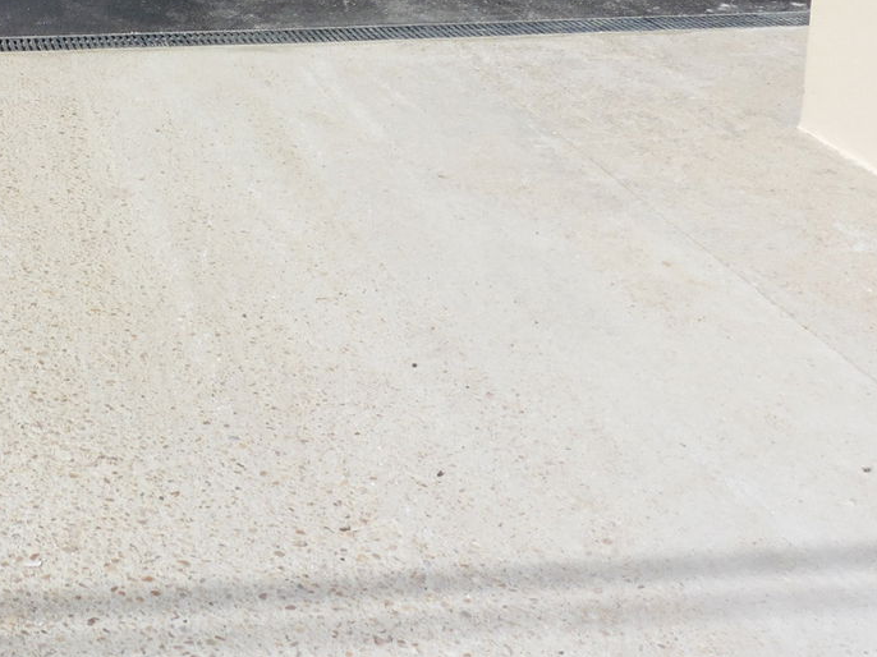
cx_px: 50
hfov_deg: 32.3
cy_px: -97
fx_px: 1418
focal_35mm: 56
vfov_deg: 24.1
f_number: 5
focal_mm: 4.3
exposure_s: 1/1600
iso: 100
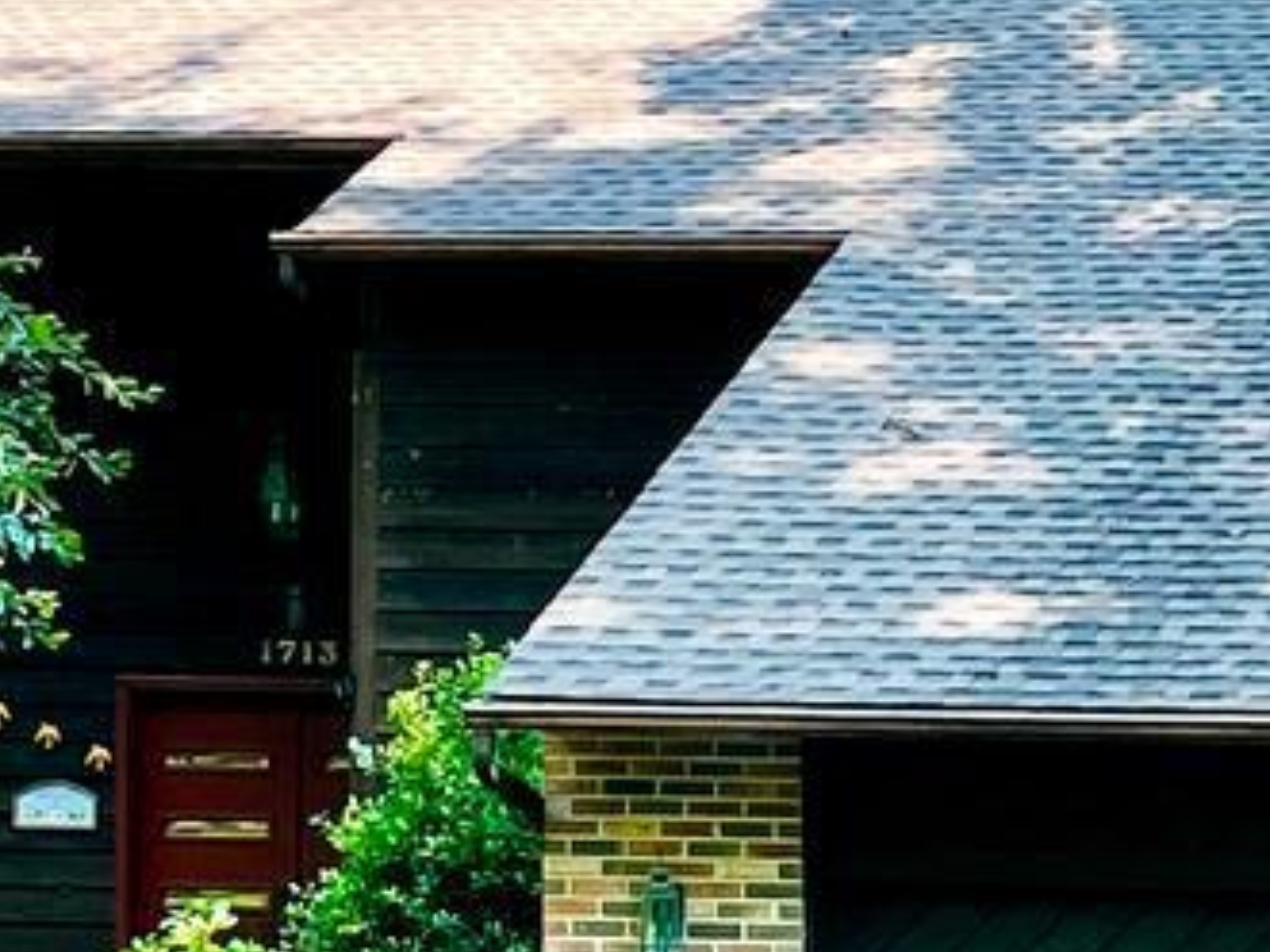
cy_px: 534
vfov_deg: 9.2
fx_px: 5905
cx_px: 1036
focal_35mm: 161
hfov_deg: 12.2
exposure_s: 1/259
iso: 32
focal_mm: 5.1
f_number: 1.6
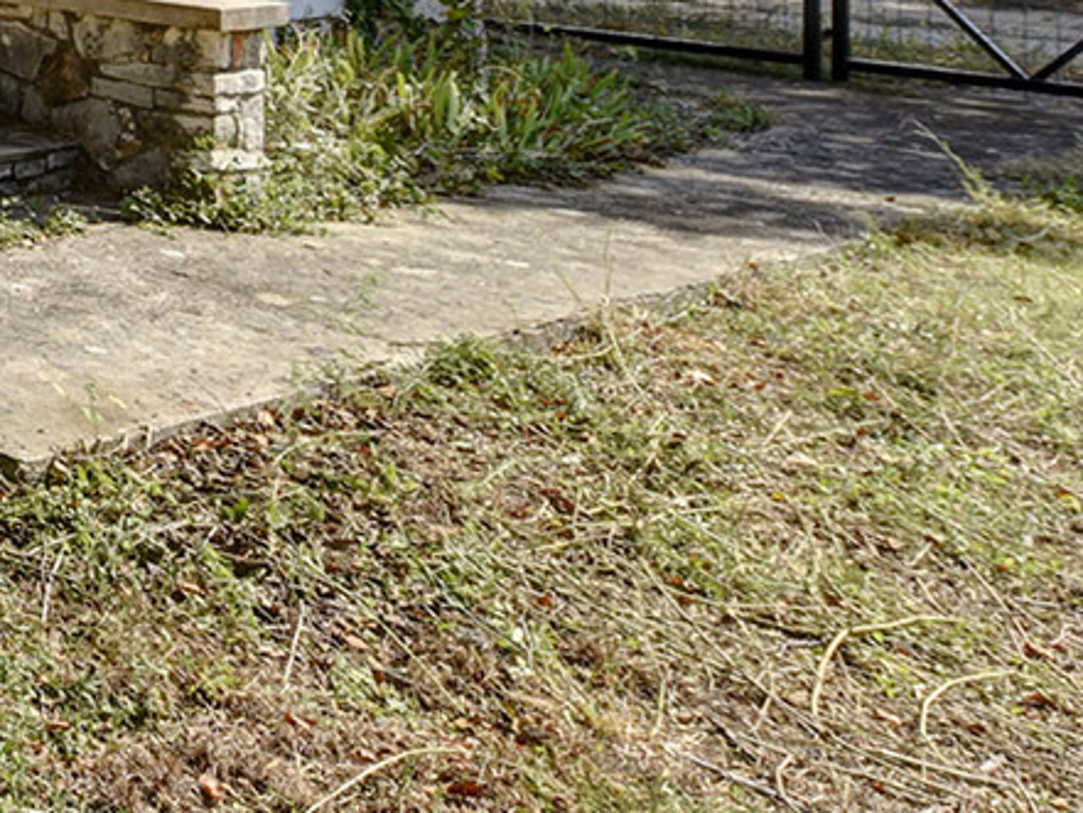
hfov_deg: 24.8
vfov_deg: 23.5
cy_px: -309
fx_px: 1659
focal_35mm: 53
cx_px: -651
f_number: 8
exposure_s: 1/1000
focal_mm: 15
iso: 400
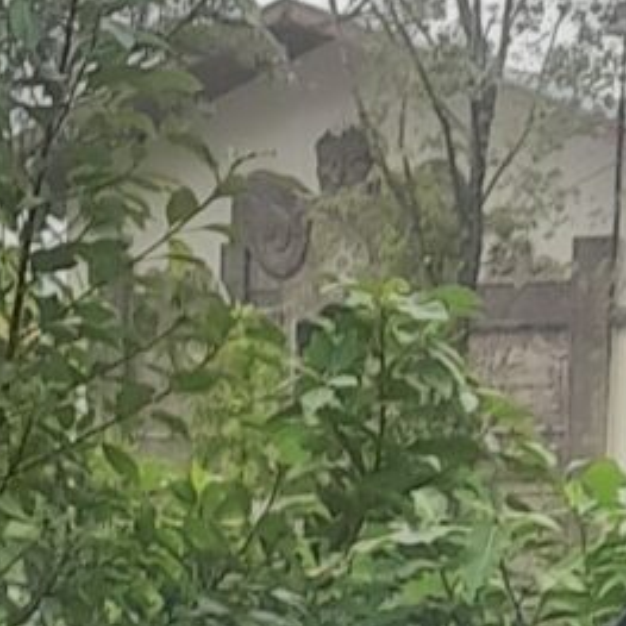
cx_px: 114
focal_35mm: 215
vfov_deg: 7.5
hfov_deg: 8.1
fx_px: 4399
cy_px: 1633
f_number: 2
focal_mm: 4.6
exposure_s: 1/50
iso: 20
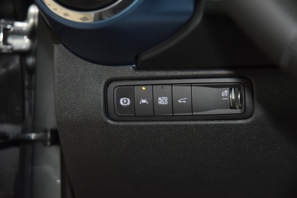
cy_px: 99
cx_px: 148
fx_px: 866
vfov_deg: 13.0
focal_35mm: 105
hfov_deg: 19.5
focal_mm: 70
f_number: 4.5
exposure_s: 1/40
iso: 2000
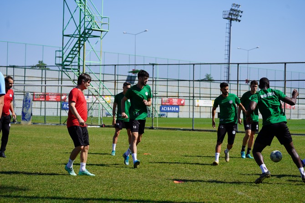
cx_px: 152
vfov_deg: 13.7
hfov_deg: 20.4
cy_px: 102
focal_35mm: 100
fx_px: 847
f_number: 5.6
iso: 100
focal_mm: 100
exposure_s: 1/640
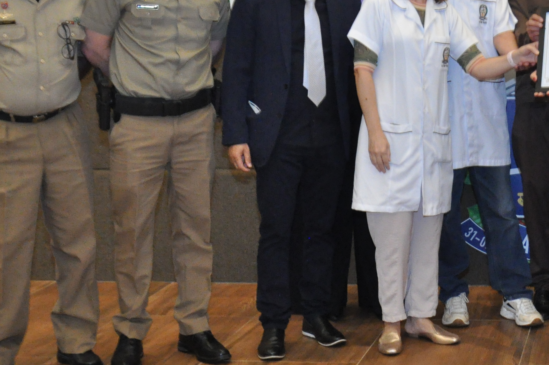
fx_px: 1219
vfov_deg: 16.9
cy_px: 68
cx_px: 503
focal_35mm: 80
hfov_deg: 24.6
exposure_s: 1/125
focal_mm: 24
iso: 2000
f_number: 3.8
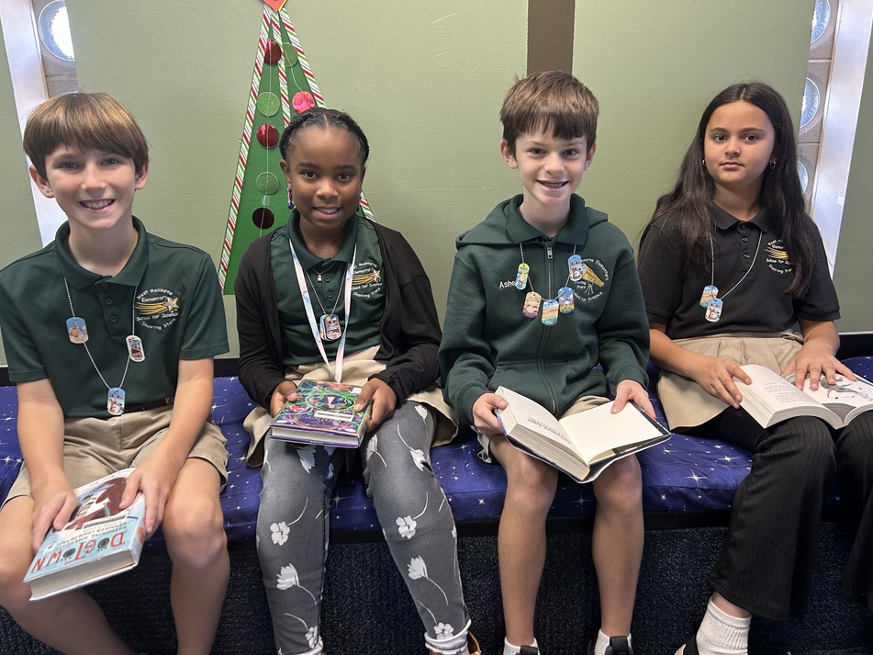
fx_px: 706
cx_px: 435
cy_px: 303
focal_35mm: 28
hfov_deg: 63.5
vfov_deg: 49.7
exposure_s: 1/60
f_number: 1.5
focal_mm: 5.7
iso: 125
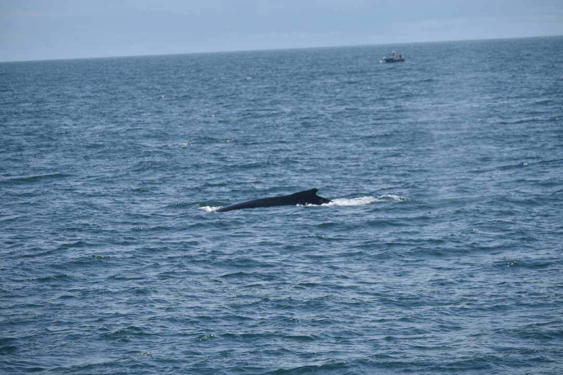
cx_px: 282
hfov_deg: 10.5
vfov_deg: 7.0
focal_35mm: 195
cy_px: 188
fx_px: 3049
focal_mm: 130
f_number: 5.6
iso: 200
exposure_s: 1/1600
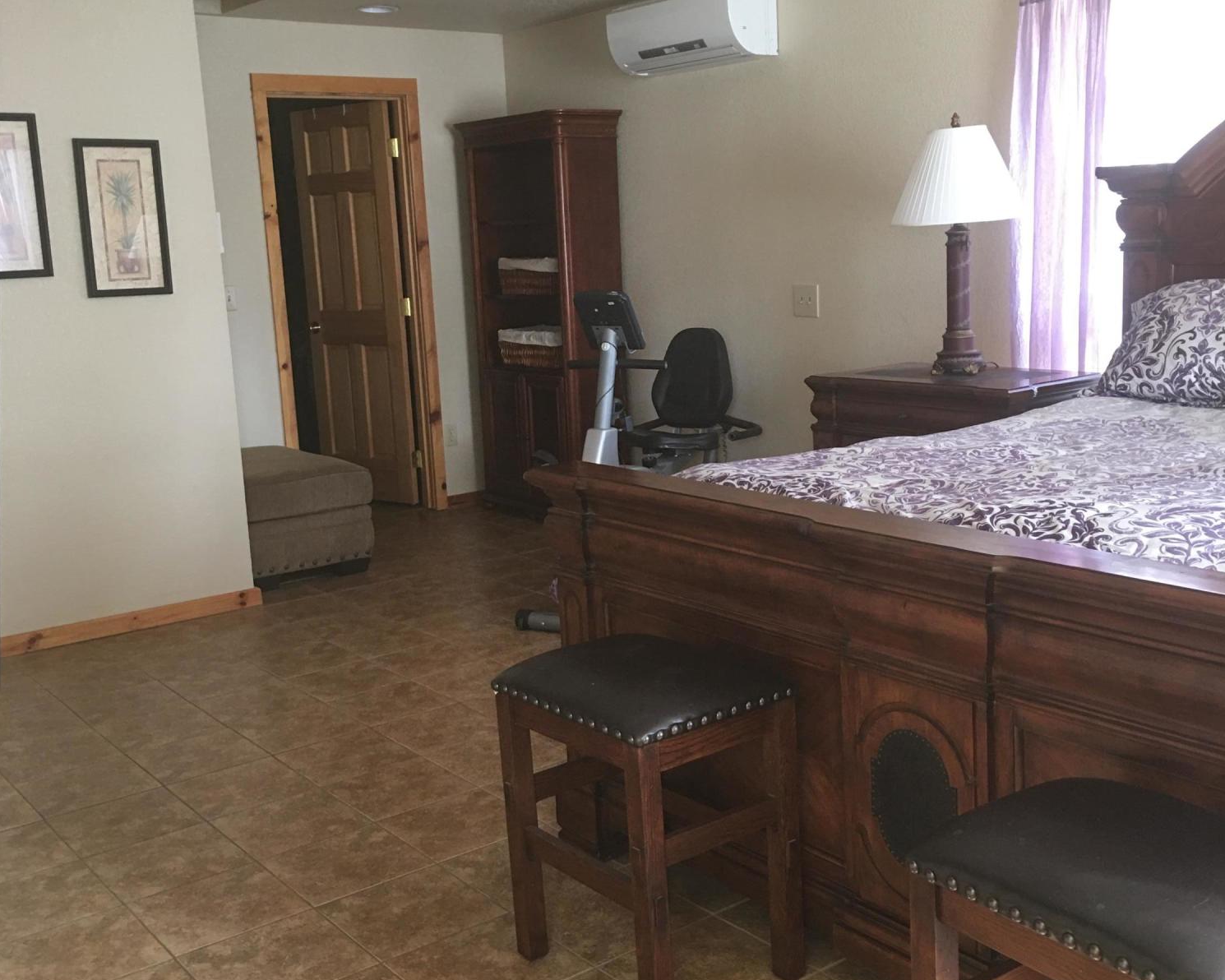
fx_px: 1378
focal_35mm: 38
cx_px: 613
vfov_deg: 39.2
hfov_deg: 47.9
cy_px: 479
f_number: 2.2
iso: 50
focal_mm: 4.15
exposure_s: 1/15
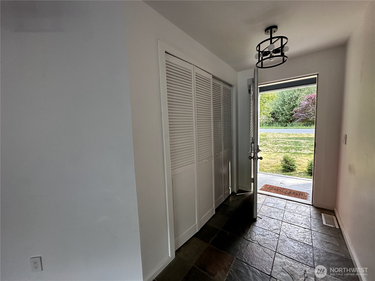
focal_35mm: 14
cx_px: 188
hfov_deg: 102.1
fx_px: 152
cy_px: 140
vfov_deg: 85.7
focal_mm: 2.22
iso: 320
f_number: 2.2
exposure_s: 1/93
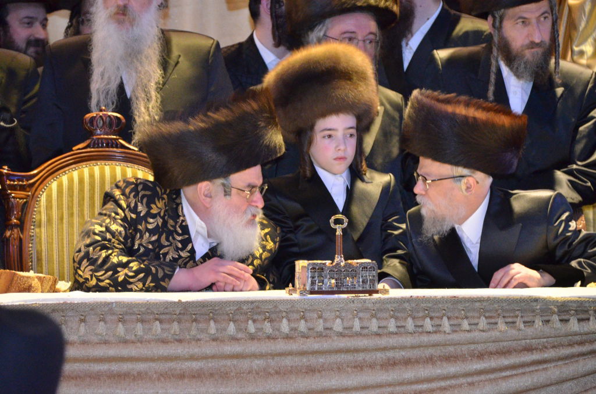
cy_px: 197
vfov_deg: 5.9
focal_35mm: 232
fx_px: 3841
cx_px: 298
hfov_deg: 8.9
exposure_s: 1/100
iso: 3200
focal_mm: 155
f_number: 5.6
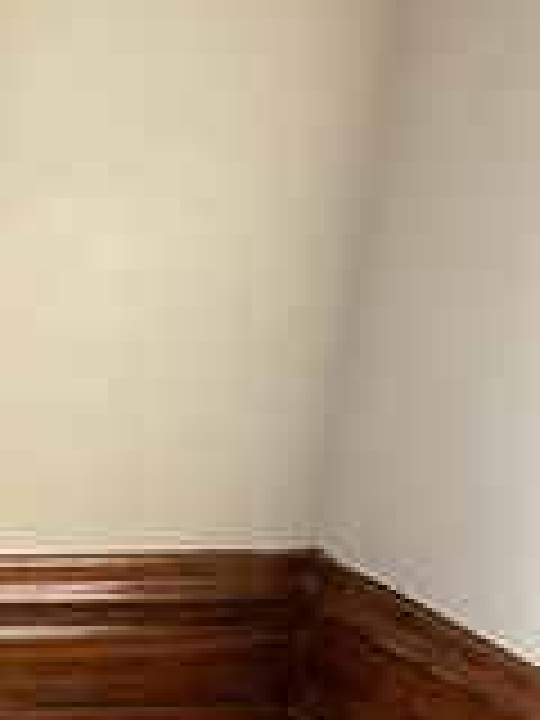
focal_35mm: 176
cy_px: 144
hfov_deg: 7.2
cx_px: -1238
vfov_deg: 11.2
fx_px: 3661
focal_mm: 5.1
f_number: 1.6
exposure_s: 1/363
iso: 50
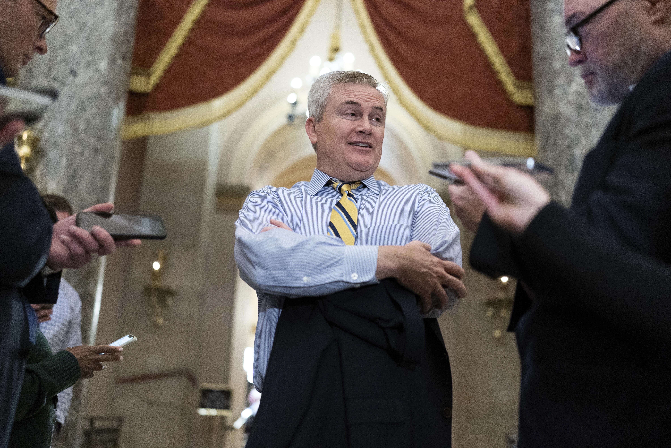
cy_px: 224
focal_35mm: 35
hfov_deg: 54.4
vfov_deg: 37.9
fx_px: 652
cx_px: 336
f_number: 1.4
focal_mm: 35
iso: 4000
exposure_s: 1/400
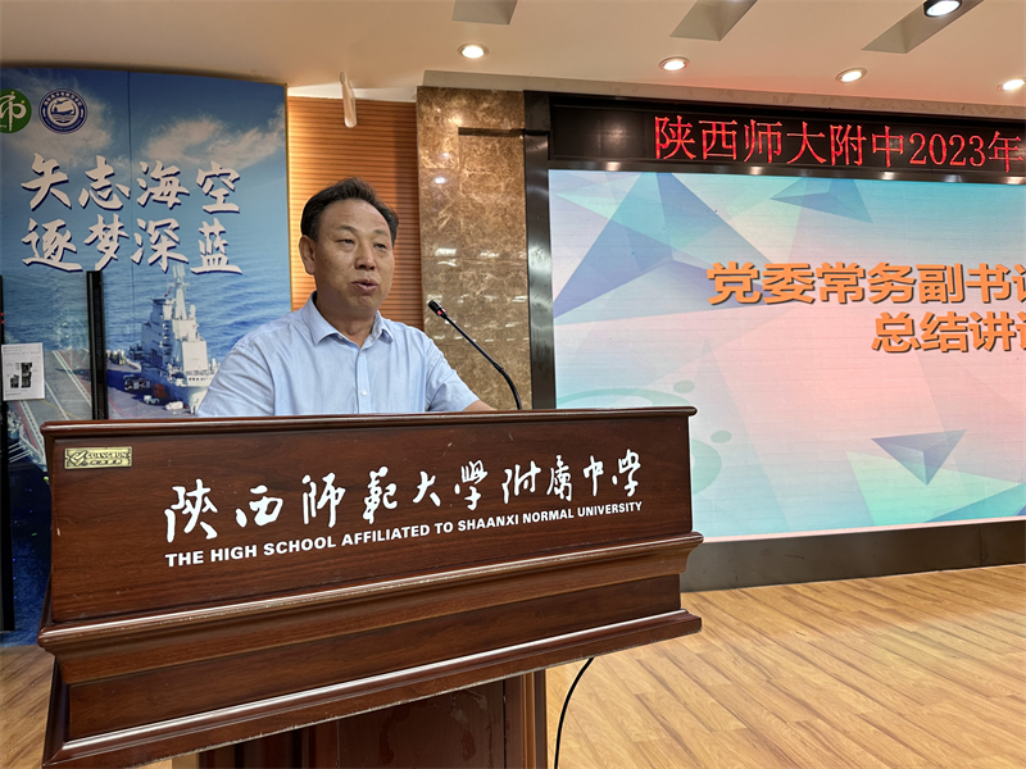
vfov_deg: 56.8
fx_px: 711
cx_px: 513
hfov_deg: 71.6
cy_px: 384
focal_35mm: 24
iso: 125
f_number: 1.78
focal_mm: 6.86
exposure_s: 1/100
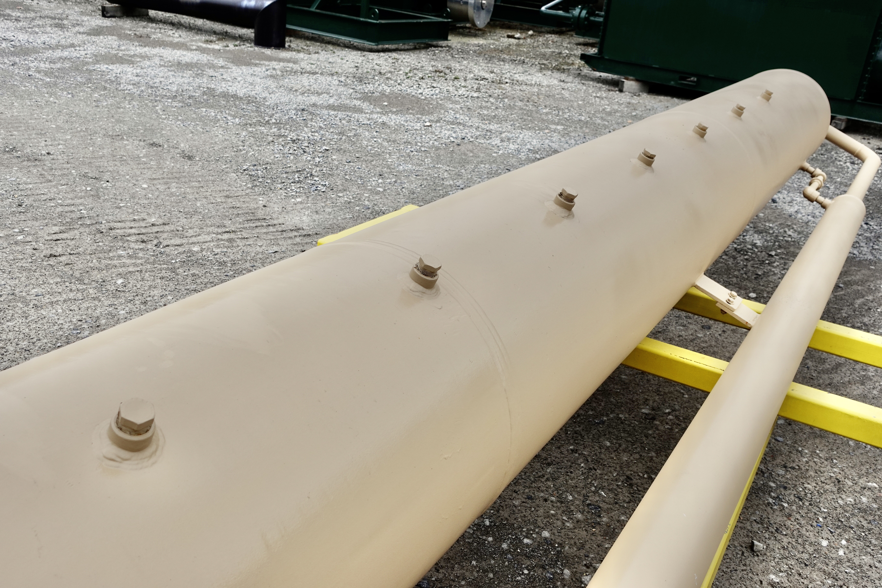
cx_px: 441
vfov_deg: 40.0
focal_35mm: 33
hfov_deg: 57.2
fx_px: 808
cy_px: 294
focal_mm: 12.65
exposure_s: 1/640
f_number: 4
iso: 125
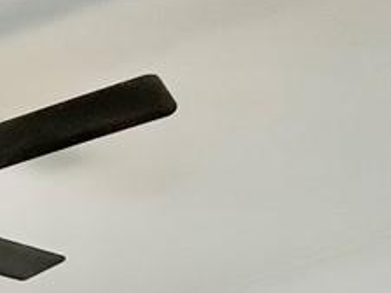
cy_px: 732
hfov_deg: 17.3
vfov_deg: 12.2
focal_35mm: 93
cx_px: -309
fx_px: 1050
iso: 100
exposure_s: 1/99
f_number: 2.4
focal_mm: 1.54
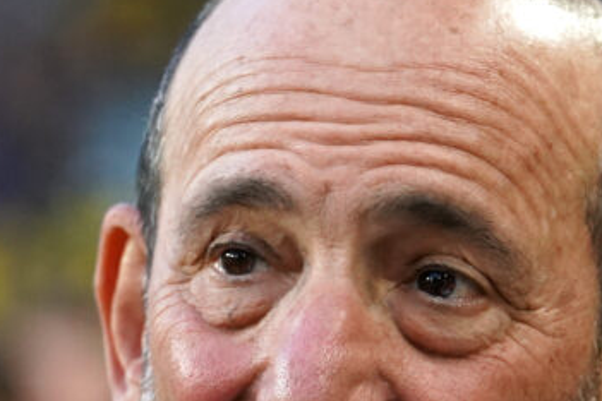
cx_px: 223
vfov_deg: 2.3
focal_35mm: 586
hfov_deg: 3.5
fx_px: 9798
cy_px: 481
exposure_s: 1/1000
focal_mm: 134
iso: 2500
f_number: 4
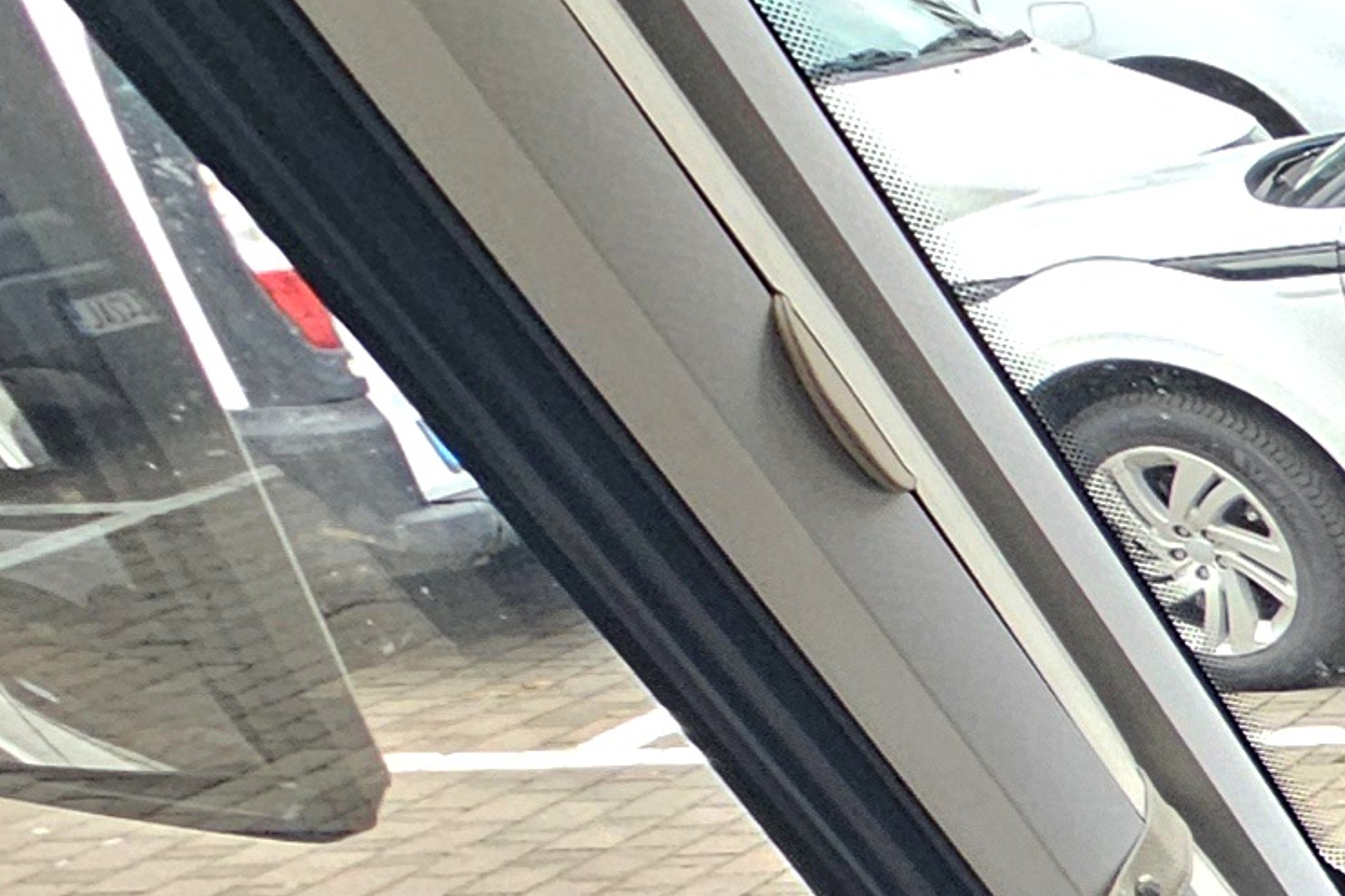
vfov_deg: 16.2
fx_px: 2727
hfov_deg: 14.2
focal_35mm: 73
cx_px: 3412
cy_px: 1525
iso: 50
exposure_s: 1/143
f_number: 2.2
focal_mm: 2.2
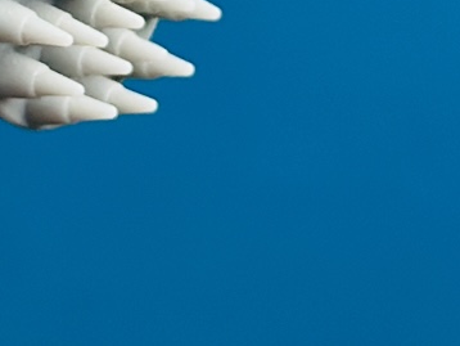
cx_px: -164
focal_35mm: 270
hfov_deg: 7.2
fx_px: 3590
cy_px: -374
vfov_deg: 5.4
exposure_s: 1/100
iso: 125
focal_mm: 6.86
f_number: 1.78
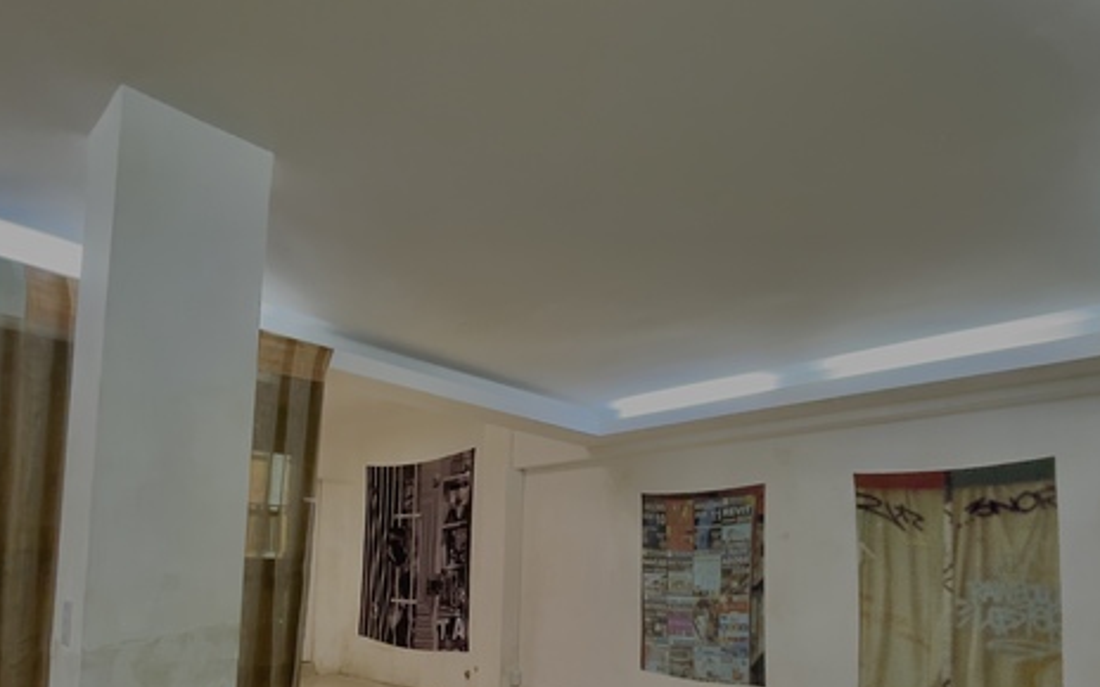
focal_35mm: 19
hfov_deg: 88.0
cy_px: 566
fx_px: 570
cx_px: 543
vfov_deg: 56.8
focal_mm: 1.54
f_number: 2.4
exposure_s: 1/60
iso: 640
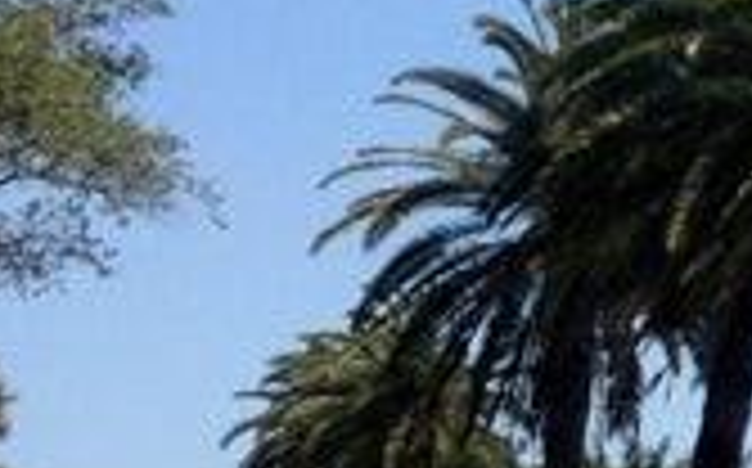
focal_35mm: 179
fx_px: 3665
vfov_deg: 7.3
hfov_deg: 10.5
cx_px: 1614
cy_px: 54
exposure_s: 1/2008
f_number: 2.4
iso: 50
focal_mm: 4.12
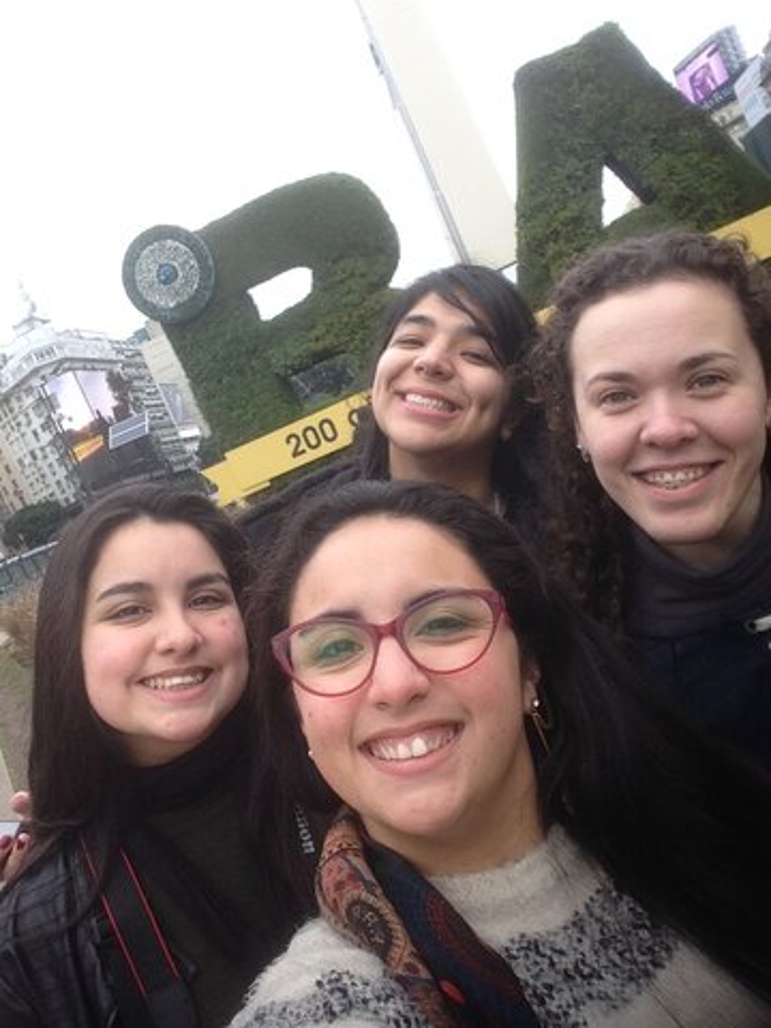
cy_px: 514
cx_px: 386
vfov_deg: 55.4
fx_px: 980
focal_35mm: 33
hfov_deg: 42.9
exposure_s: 1/232
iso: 50
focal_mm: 2.15
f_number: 2.4
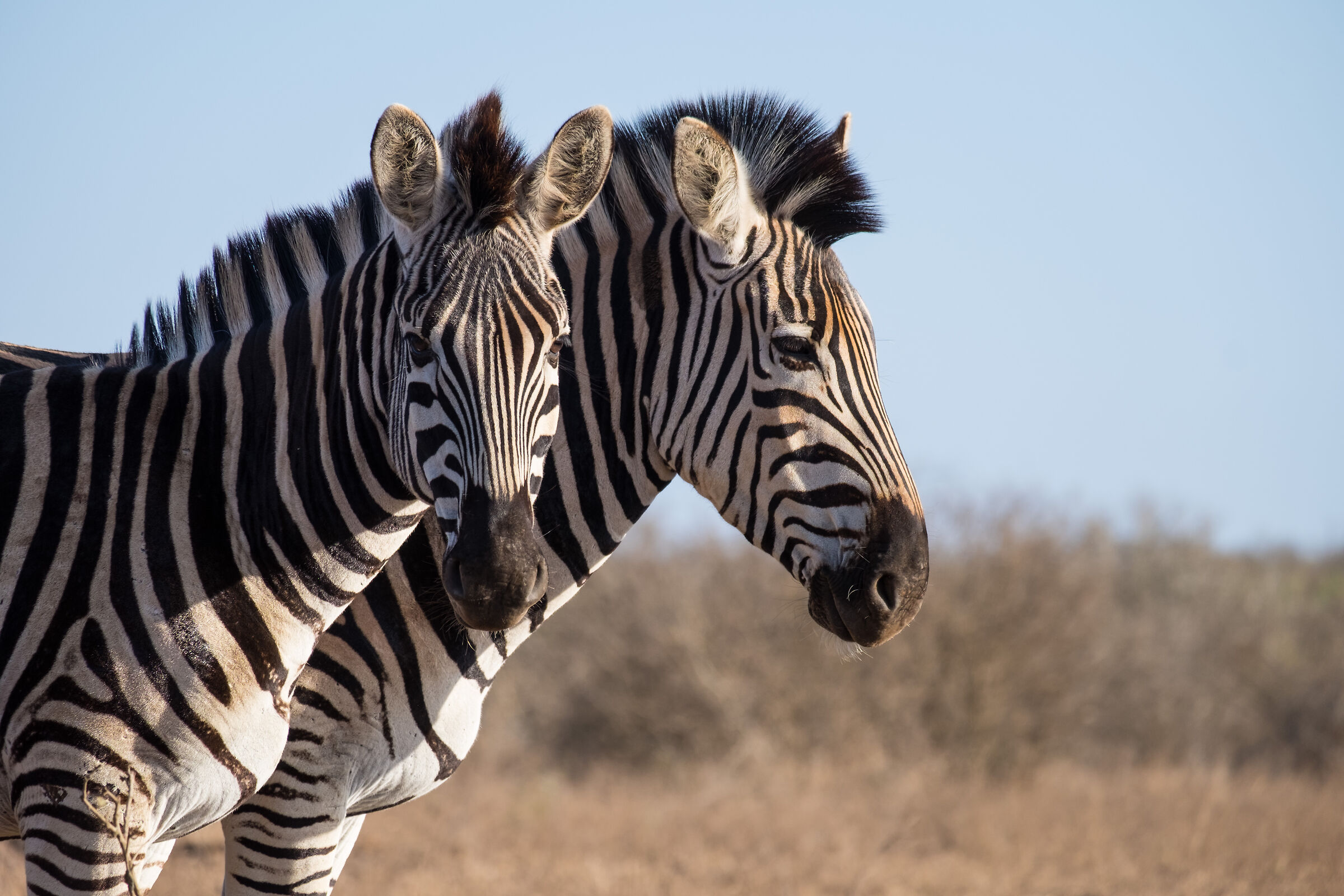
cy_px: 448
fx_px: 12879
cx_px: 672
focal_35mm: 345
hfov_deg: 6.0
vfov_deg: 4.0
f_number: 7.1
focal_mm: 230
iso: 200
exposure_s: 1/210
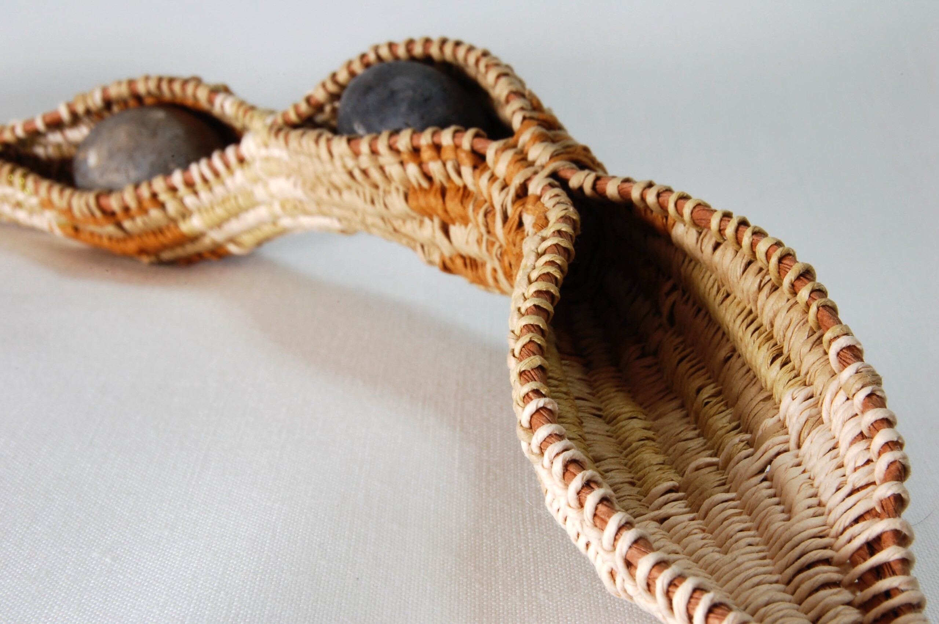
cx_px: 470
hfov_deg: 24.6
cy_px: 312
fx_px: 2150
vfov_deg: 16.5
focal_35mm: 82
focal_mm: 55
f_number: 29
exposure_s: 1/1.3
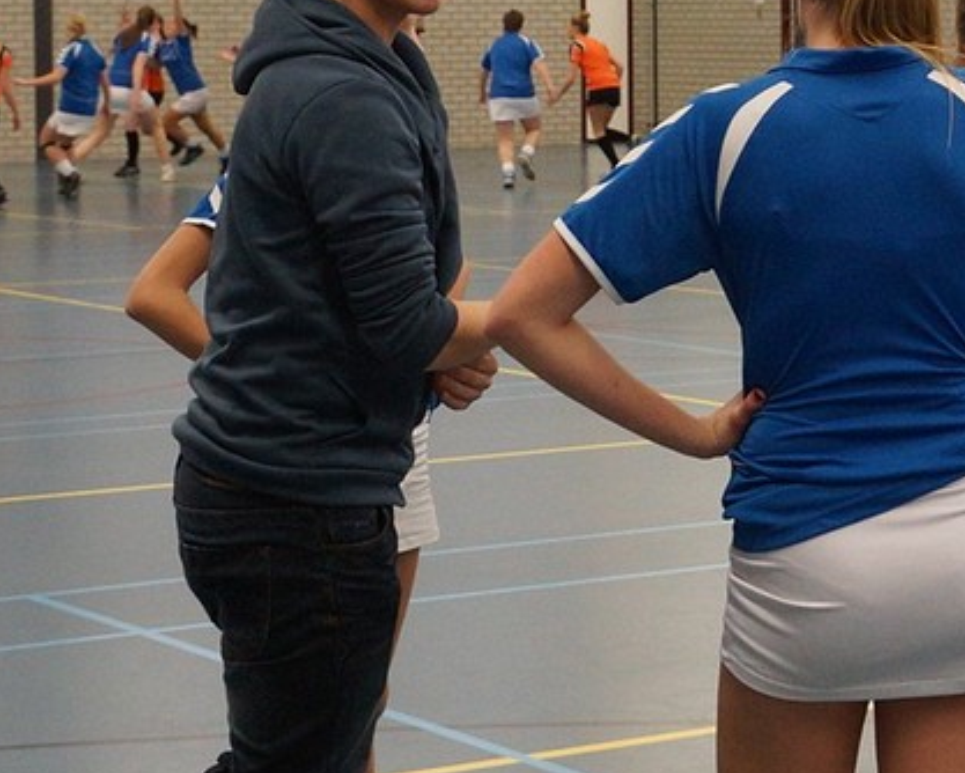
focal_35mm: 83
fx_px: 2372
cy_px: 466
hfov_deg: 22.0
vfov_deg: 18.5
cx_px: 1011
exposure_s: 1/160
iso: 1000
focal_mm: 24
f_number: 3.5
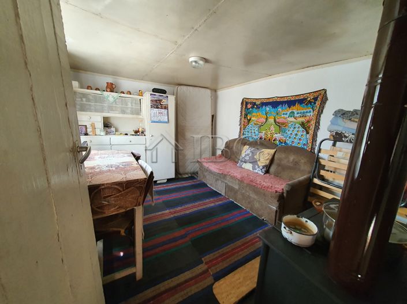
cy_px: 152
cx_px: 204
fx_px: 153
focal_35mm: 13
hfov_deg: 106.2
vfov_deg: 89.9
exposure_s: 1/50
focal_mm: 1.8
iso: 320
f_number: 2.2
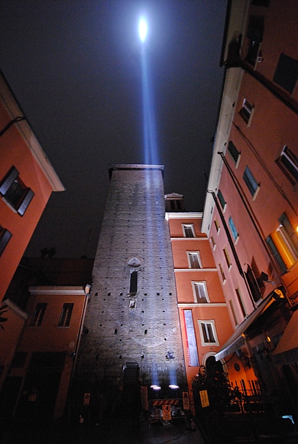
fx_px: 186
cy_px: 222
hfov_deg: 77.5
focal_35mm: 15
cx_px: 149
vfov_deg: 100.3
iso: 1600
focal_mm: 10
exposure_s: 1/20
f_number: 4
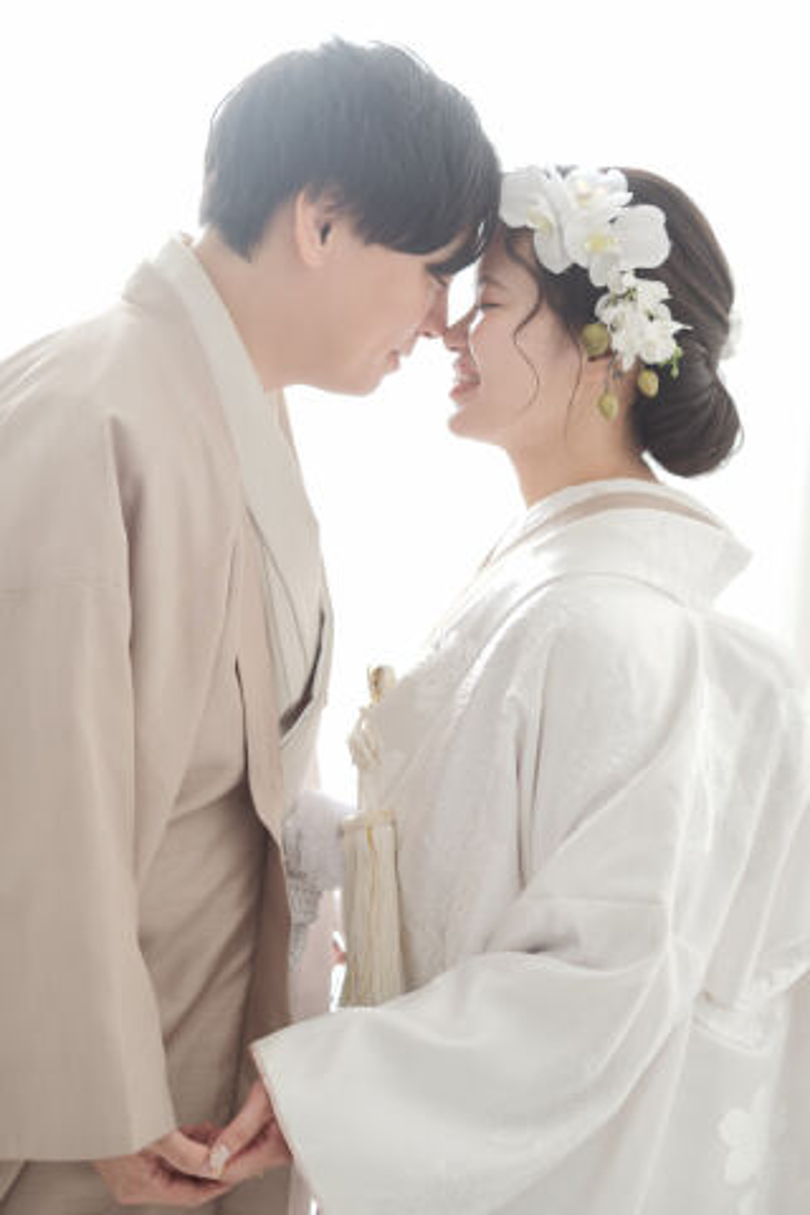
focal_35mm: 53
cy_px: 608
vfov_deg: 37.5
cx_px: 405
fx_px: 1789
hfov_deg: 25.5
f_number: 2.2
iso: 80
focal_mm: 35
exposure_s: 1/250
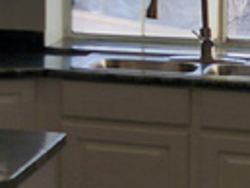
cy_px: -52
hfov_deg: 8.5
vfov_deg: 8.0
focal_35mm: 183
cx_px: -566
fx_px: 1323
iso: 12
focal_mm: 6.4
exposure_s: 1/379
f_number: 1.8
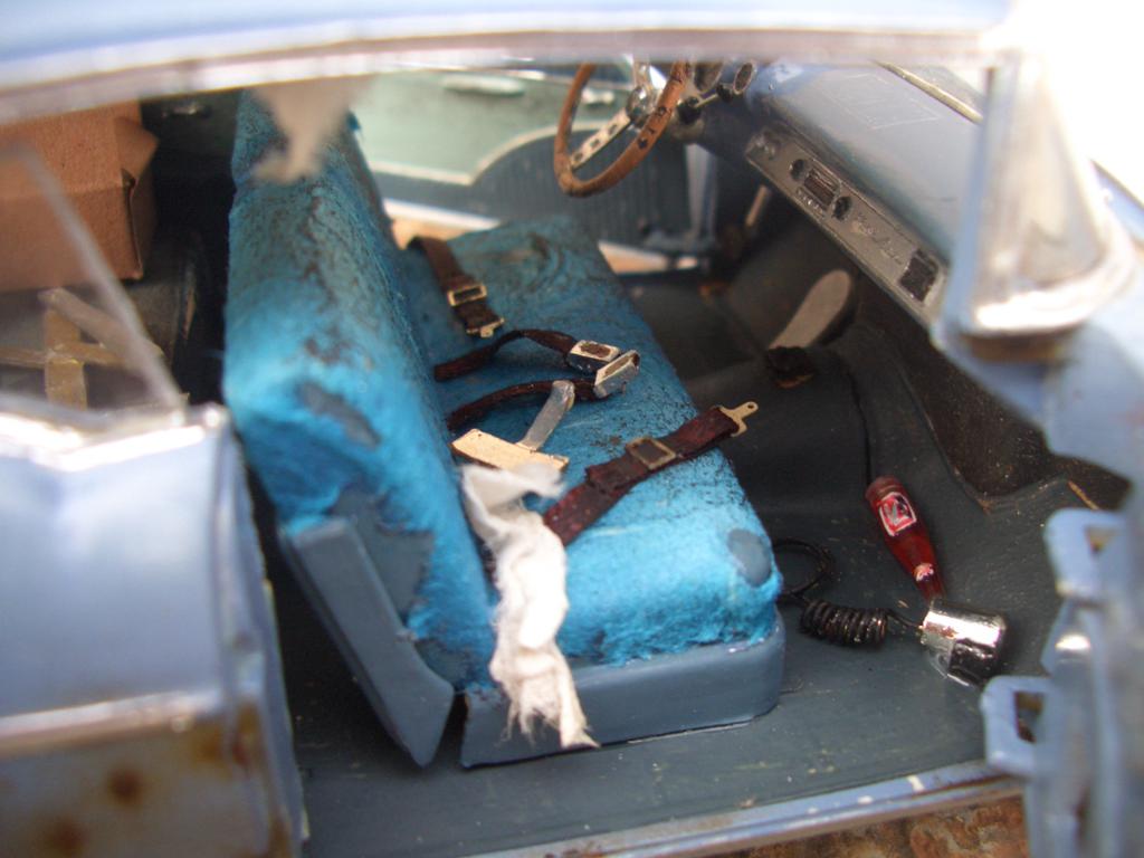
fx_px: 1157
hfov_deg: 52.6
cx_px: 572
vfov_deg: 40.7
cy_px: 429
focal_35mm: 35
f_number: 2.6
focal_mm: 5.8
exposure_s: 1/30
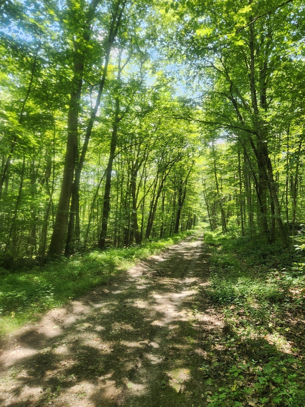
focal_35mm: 23
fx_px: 270
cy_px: 204
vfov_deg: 73.9
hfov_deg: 58.9
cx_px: 152
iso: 25
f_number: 1.8
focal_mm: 5.4
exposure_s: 1/180
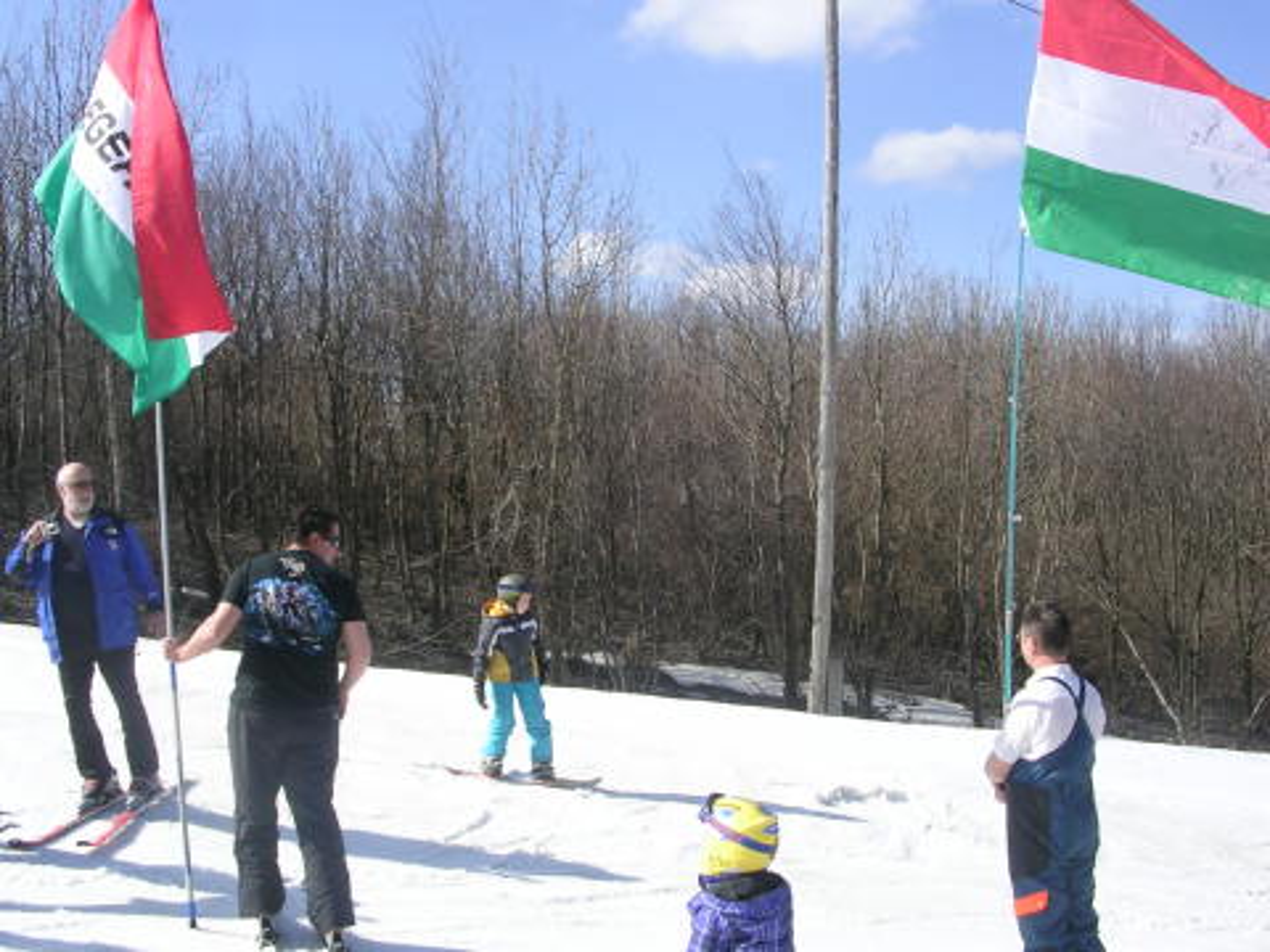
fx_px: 1394
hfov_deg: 49.0
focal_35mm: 38
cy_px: 476
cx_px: 635
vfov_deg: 37.7
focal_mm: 5.8
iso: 50
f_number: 5.6
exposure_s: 1/234
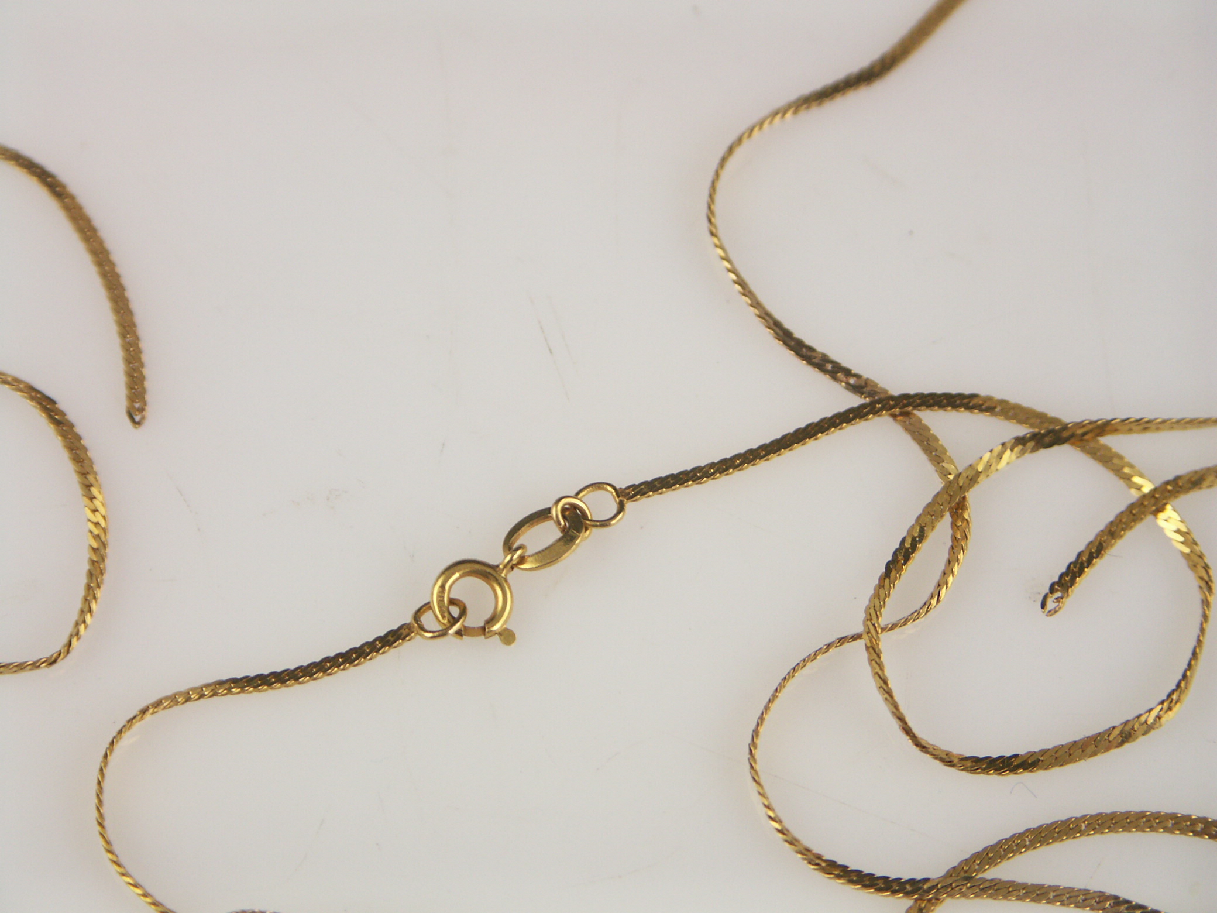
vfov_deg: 8.7
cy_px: 456
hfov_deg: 11.6
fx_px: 5977
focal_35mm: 170
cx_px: 608
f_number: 3.5
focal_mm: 43.39
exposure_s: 1/100
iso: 100
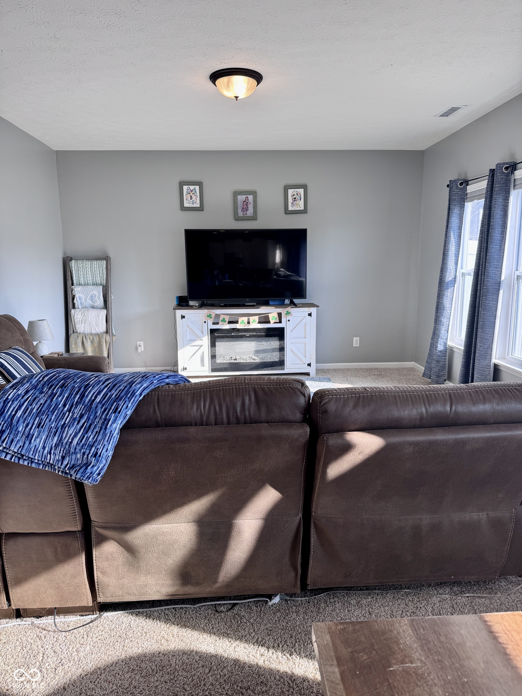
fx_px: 483
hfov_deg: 56.8
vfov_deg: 71.6
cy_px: 348
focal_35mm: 24
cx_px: 261
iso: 64
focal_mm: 6.76
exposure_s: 1/171
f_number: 1.78
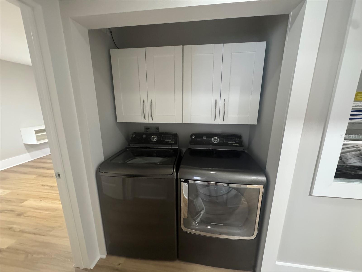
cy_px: 136
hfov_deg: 102.1
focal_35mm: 14
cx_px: 181
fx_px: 146
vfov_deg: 85.7
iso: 1250
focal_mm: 2.22
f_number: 2.2
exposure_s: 1/60
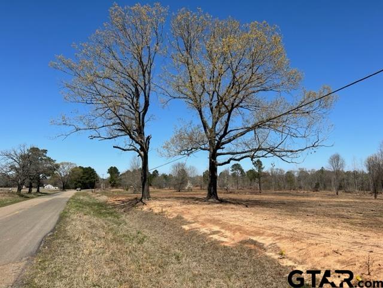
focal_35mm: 26
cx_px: 192
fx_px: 288
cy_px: 144
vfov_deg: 53.1
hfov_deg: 67.3
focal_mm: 5.7
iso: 50
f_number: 1.5
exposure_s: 1/5319
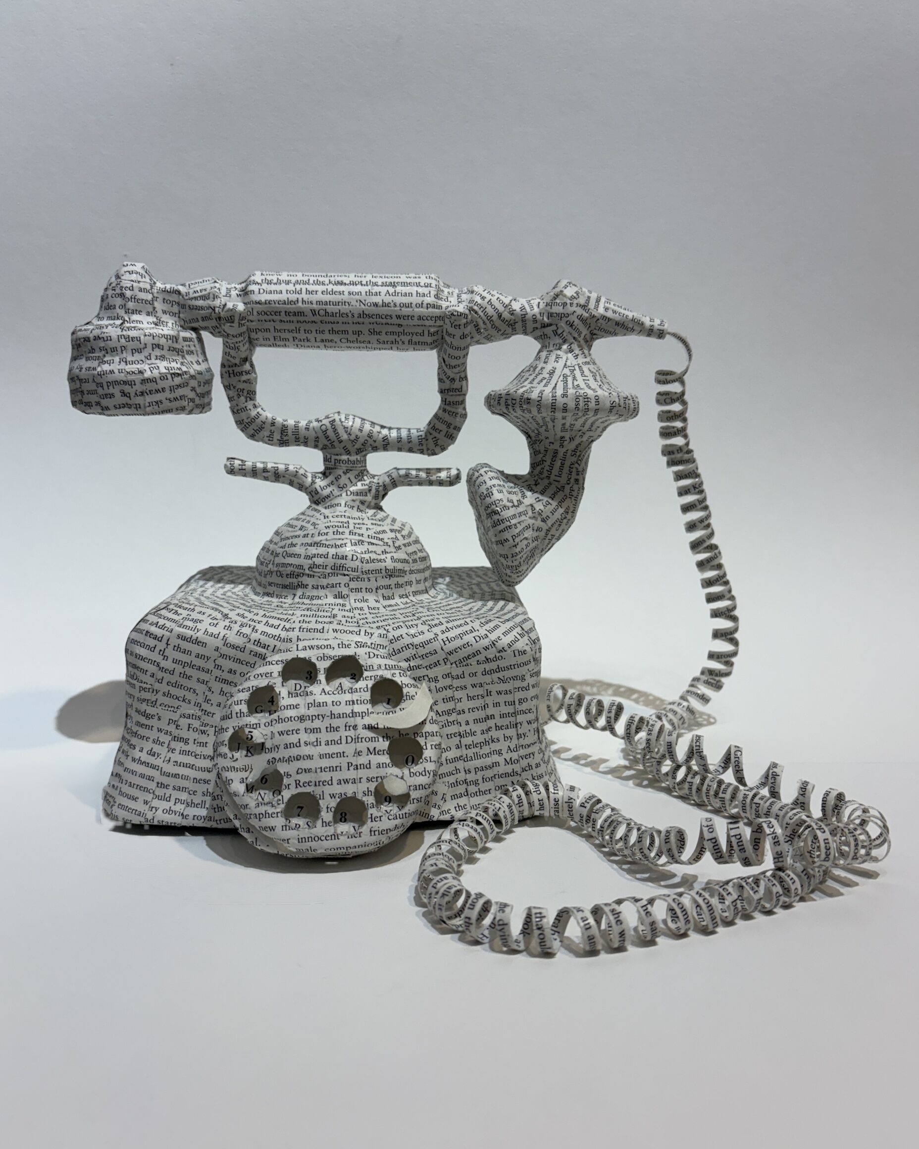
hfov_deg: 51.5
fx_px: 952
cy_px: 582
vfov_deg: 62.2
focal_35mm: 28
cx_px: 452
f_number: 1.6
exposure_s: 1/120
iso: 64
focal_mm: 5.96
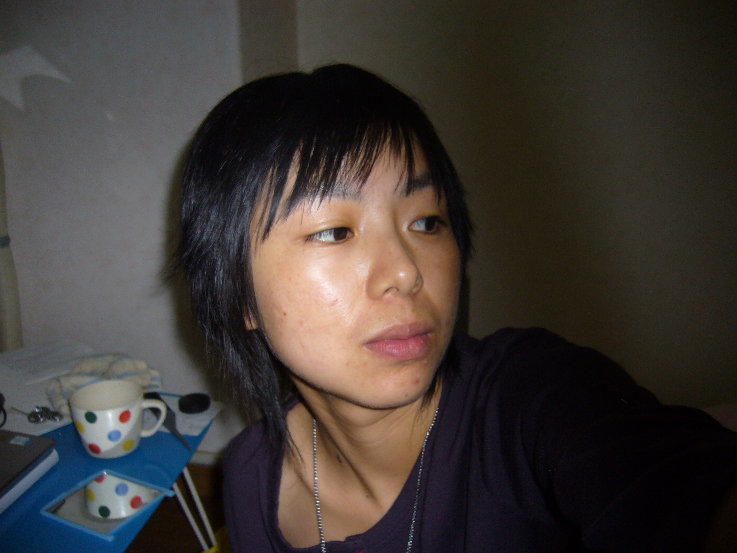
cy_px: 276
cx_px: 368
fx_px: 745
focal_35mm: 35
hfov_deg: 52.6
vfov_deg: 40.7
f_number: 2.8
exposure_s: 1/60
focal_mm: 5.8
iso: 100
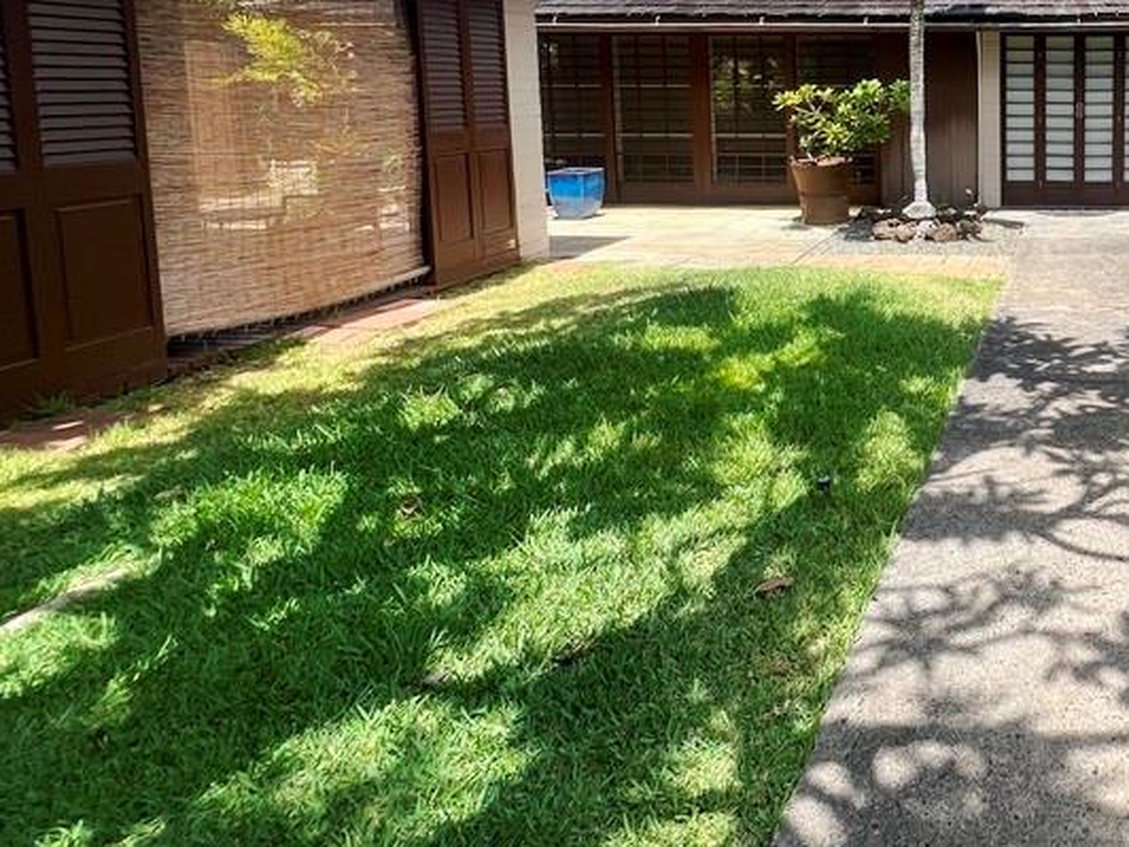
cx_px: 1050
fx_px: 815
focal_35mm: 25
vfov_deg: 51.5
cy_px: 172
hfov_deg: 57.7
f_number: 1.8
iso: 32
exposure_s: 1/903
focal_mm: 1.57
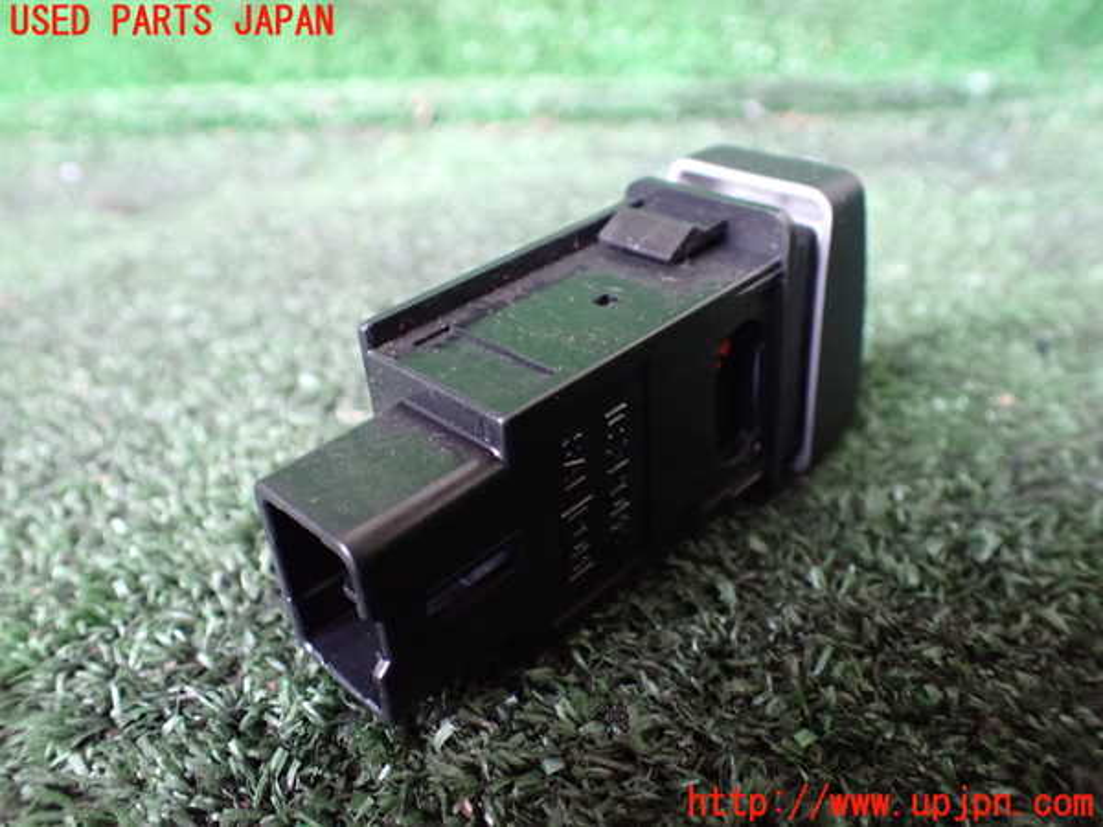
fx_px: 956
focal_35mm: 30
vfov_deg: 46.8
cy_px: 414
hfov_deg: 60.0
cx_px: 552
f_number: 2.3
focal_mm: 5.4
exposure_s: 1/30
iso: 1250
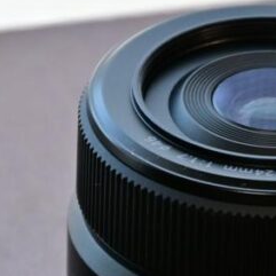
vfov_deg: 2.7
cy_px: 147
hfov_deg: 2.7
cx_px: 144
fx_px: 5854
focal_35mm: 649
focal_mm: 120
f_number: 6
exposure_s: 1/125
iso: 800
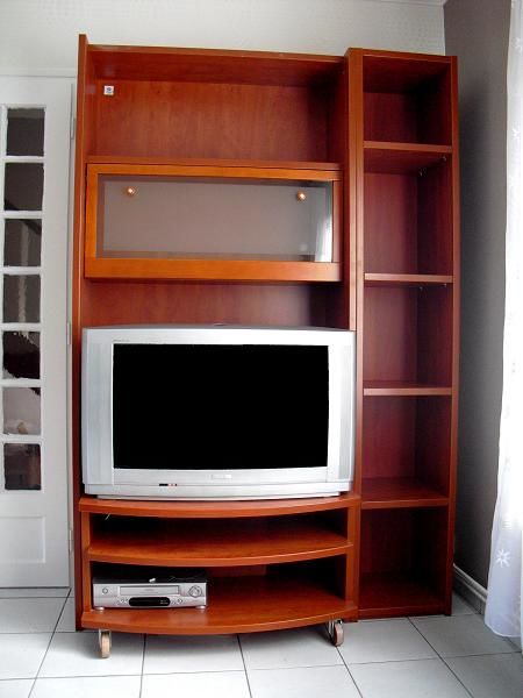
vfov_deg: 51.4
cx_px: 262
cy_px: 349
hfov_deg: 39.7
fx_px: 725
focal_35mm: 36
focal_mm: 6.3
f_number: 3.1
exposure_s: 1/80
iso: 400
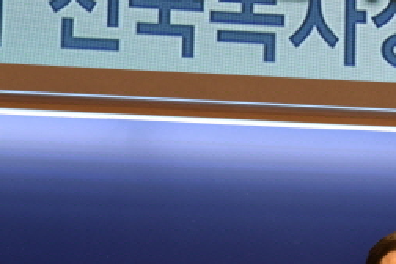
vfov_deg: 4.8
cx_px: 420
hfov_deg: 7.2
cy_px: 229
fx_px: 3146
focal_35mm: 286
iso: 800
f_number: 7.1
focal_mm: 120
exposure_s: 1/60
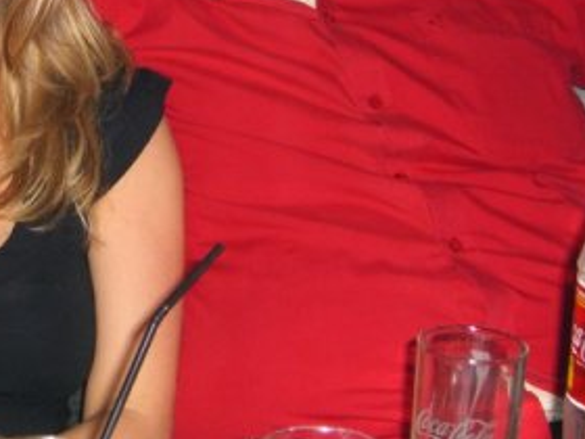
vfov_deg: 12.0
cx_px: 100
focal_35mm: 122
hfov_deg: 16.0
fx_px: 2062
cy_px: 8
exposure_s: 1/60
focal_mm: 11.8
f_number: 3.6
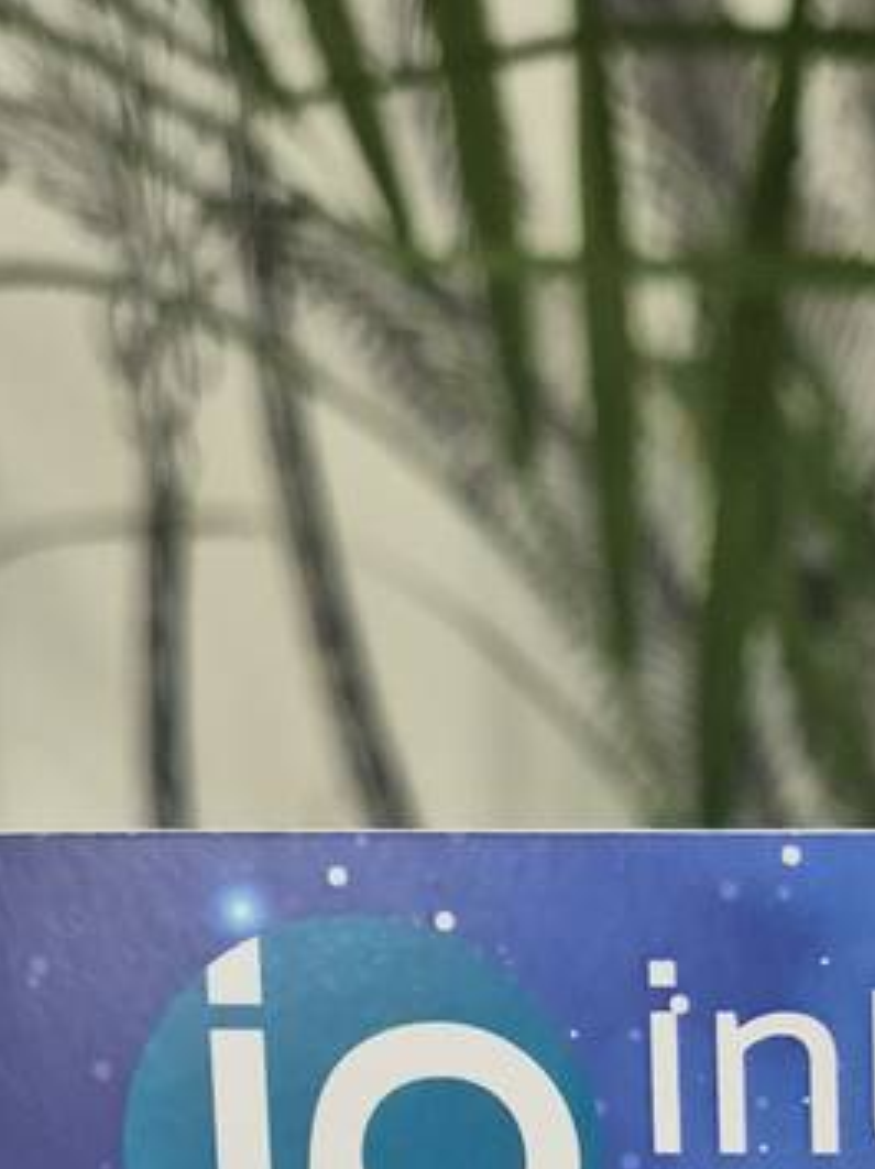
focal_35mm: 78
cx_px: 1159
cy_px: 1704
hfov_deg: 17.6
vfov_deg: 21.4
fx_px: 2632
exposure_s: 1/100
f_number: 1.8
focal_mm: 5.4
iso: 200
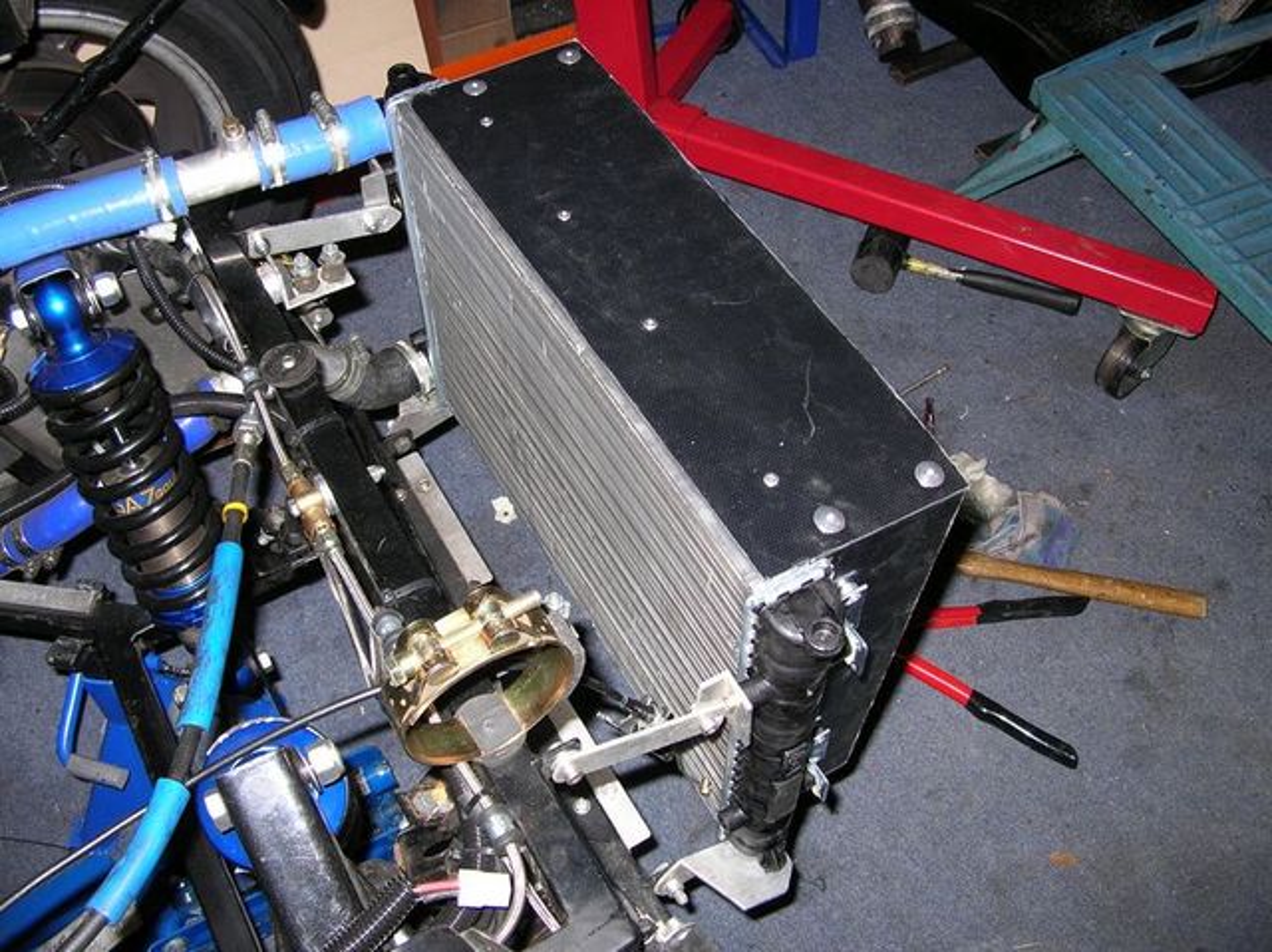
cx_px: 636
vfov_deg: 39.6
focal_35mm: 36
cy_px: 476
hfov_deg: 51.4
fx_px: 1322
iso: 50
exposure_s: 1/60.1
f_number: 2.7
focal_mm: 6
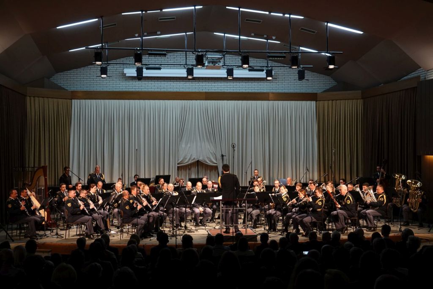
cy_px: 144
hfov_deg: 41.1
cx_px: 216
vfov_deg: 28.1
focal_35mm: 48
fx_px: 577
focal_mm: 17.55
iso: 400
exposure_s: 1/50
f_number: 3.2
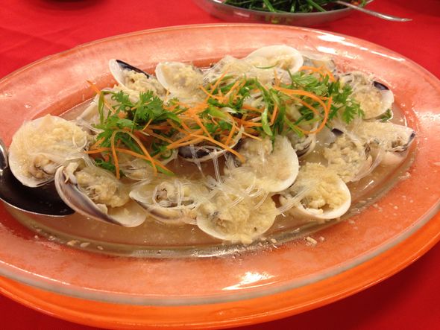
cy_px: 165
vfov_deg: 40.7
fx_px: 445
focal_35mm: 35
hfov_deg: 52.6
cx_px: 220
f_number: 2.4
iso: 80
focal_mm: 4.28
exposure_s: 1/20
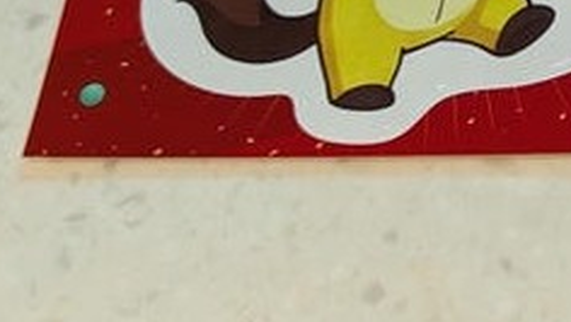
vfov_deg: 6.9
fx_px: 2621
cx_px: 929
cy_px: -125
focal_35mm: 173
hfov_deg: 11.7
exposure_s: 1/120
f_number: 1.85
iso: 97
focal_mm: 6.81
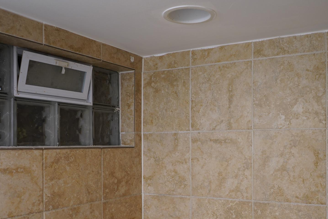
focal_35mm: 40
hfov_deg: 48.2
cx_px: 194
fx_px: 364
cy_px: 140
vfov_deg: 33.2
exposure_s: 1/160
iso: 1000
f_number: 4
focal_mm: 28
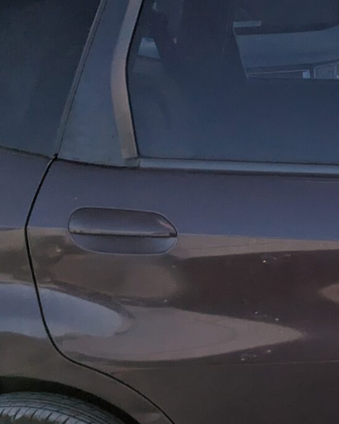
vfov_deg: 21.0
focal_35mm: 91
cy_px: 244
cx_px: 563
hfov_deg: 15.1
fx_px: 1142
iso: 49
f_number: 1.89
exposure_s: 1/3086
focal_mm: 5.43
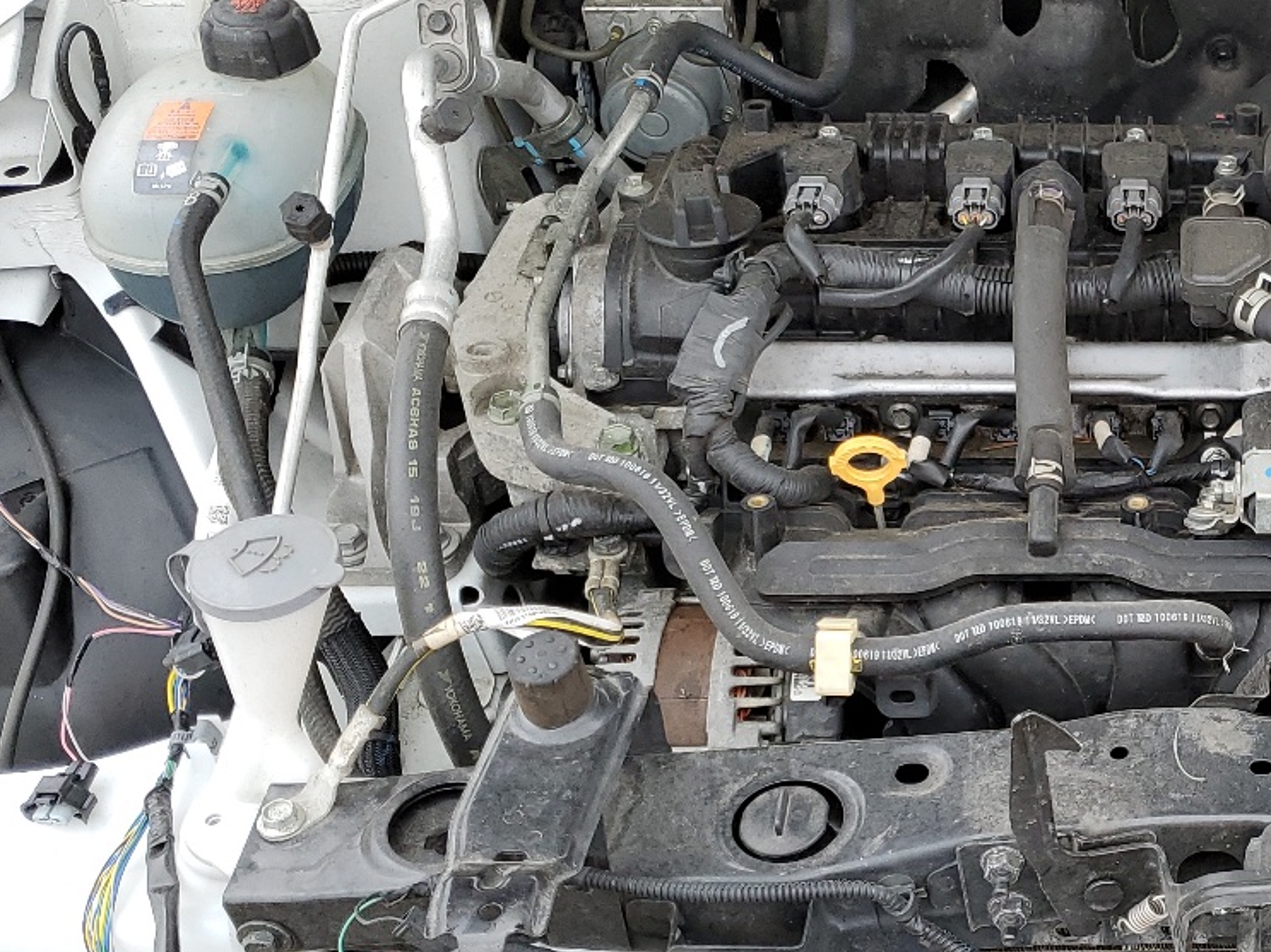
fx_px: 2056
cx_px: 1269
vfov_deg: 26.1
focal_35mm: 56
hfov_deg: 31.7
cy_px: 540
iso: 50
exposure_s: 1/286
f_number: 1.5
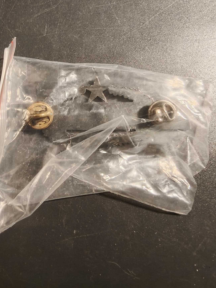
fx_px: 200
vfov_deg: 71.6
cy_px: 146
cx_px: 106
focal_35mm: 24
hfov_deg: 56.8
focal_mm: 2.32
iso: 250
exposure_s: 1/50
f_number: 2
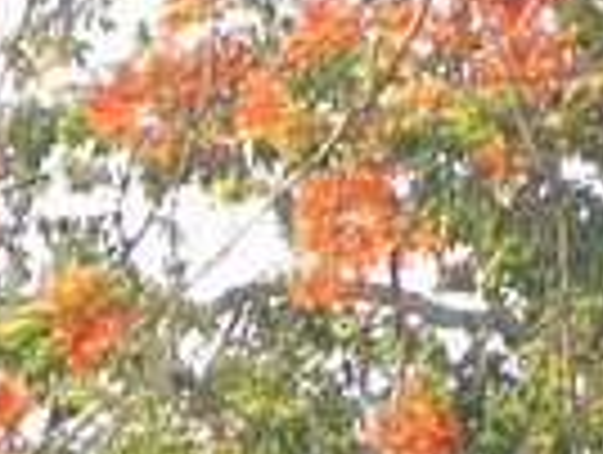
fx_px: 12757
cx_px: -176
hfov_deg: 2.7
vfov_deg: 2.0
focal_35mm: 731
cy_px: 1162
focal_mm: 80
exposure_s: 1/90
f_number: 4
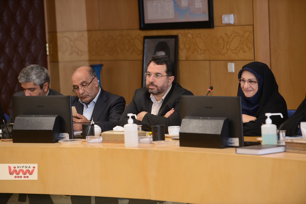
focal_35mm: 160
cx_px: 153
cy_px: 102
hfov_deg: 12.8
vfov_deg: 8.6
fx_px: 1360
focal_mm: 160
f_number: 4
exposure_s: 1/100
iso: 640
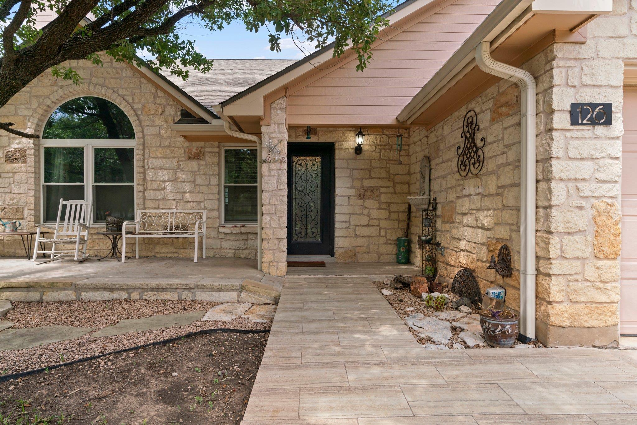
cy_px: 212
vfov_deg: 61.9
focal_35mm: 20
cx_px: 318
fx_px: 354
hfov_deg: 84.0
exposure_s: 1/250
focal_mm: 20
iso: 500
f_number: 8
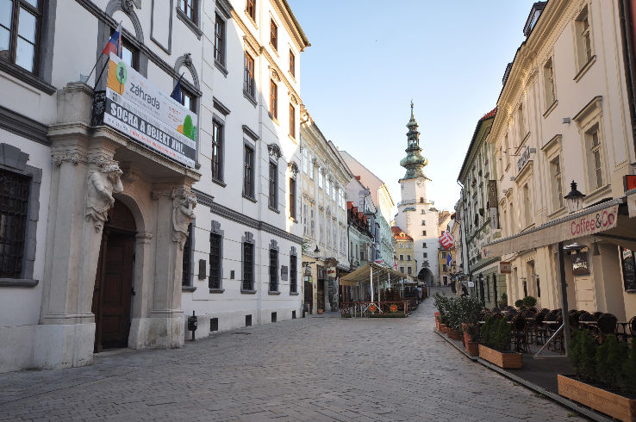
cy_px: 211
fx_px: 529
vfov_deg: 43.5
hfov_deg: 62.0
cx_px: 318
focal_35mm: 30
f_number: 5.6
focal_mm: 20
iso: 220
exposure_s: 1/125
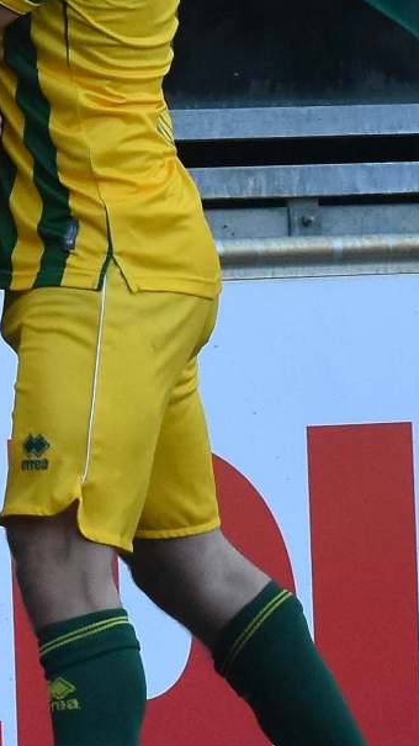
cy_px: 227
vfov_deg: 4.1
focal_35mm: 524
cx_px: 7
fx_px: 10350
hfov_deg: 2.3
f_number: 5.6
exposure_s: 1/800
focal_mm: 105
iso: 1400
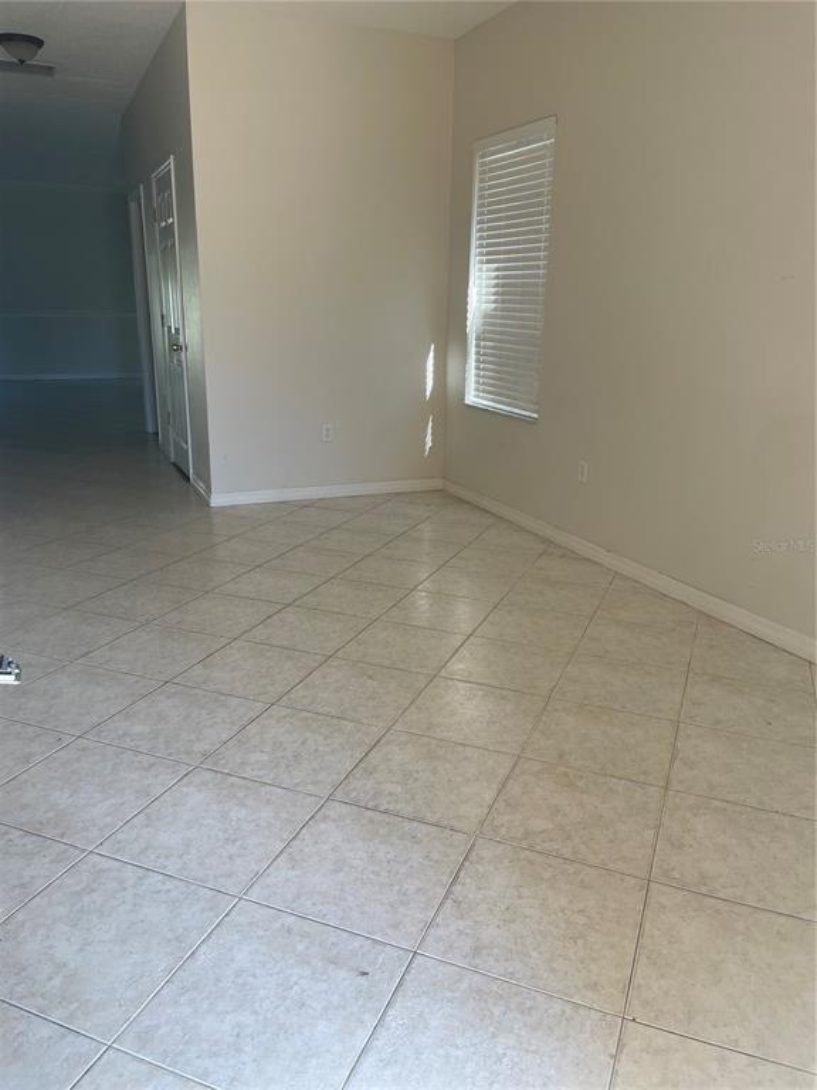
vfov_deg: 67.3
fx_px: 818
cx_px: 408
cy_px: 545
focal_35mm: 26
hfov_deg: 53.1
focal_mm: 4.2
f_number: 1.6
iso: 40
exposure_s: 1/121
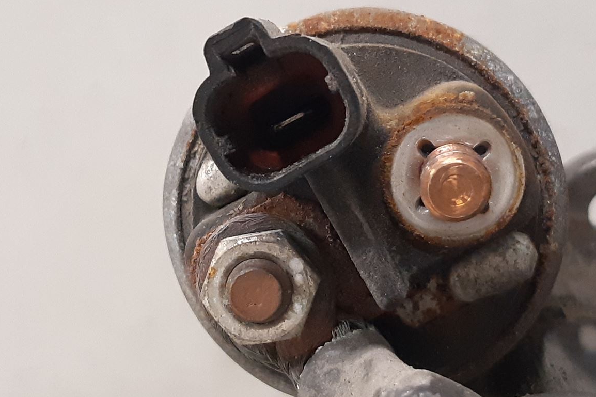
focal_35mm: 48
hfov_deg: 41.1
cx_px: 320
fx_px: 794
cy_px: 245
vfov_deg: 28.0
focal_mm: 3.93
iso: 320
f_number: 1.7
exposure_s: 1/50
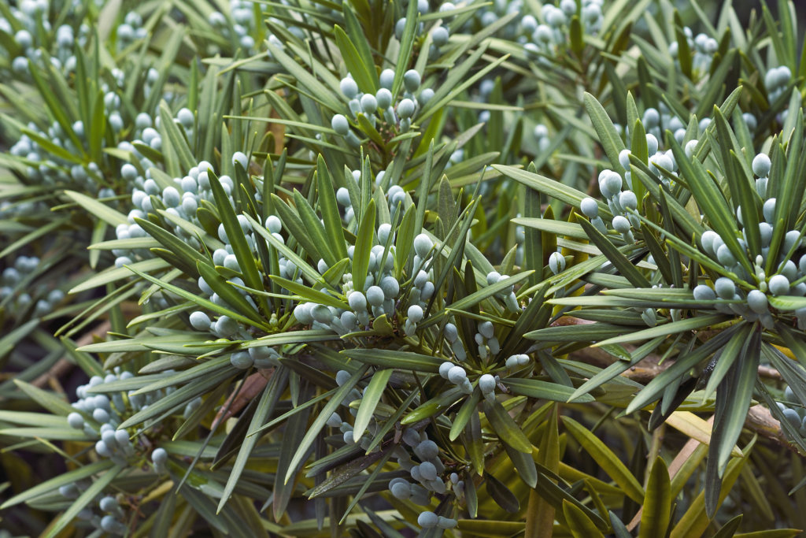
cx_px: 403
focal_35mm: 150
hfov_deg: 13.7
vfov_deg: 9.2
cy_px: 269
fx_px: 3359
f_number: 8
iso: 100
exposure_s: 1/8
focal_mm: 100
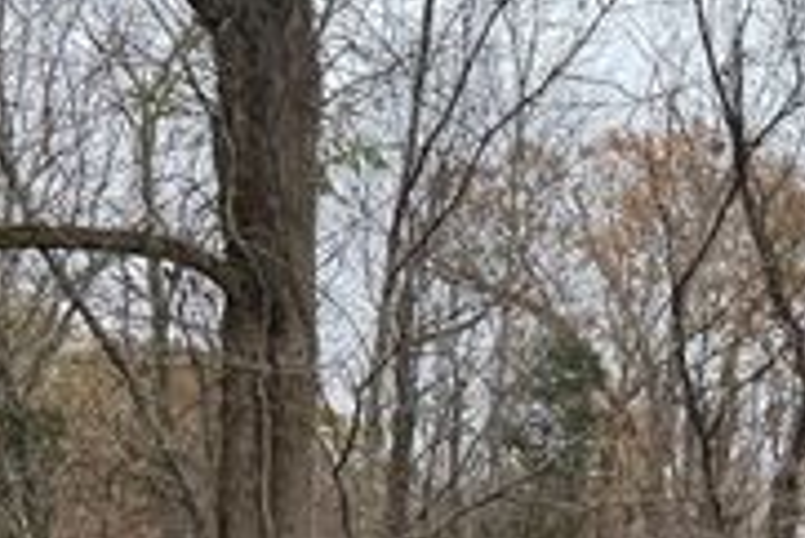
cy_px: 891
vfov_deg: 13.7
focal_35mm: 92
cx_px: 809
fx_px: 2059
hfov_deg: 21.3
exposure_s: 1/457
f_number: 1.78
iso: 80
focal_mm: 6.76
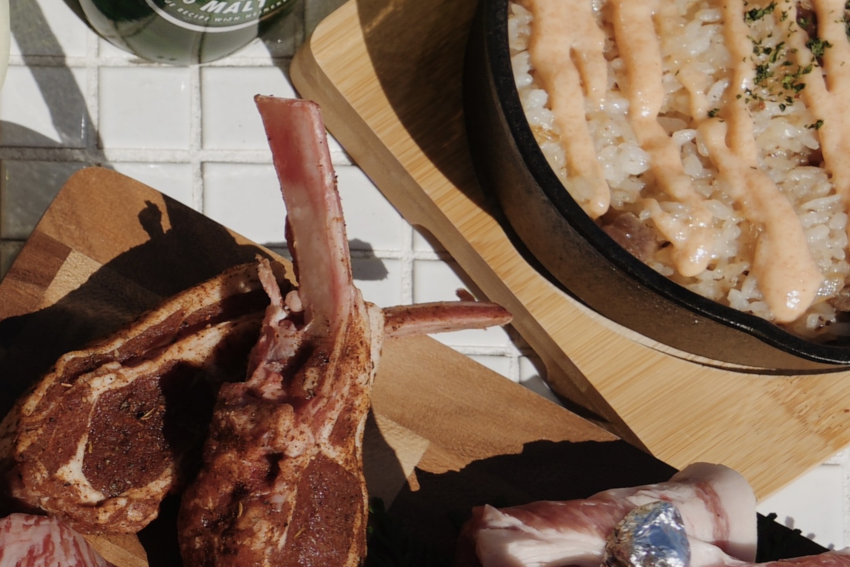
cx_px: -29
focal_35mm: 106
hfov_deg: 18.7
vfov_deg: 12.8
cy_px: 522
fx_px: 2503
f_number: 5
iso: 100
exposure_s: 1/1250
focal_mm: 45
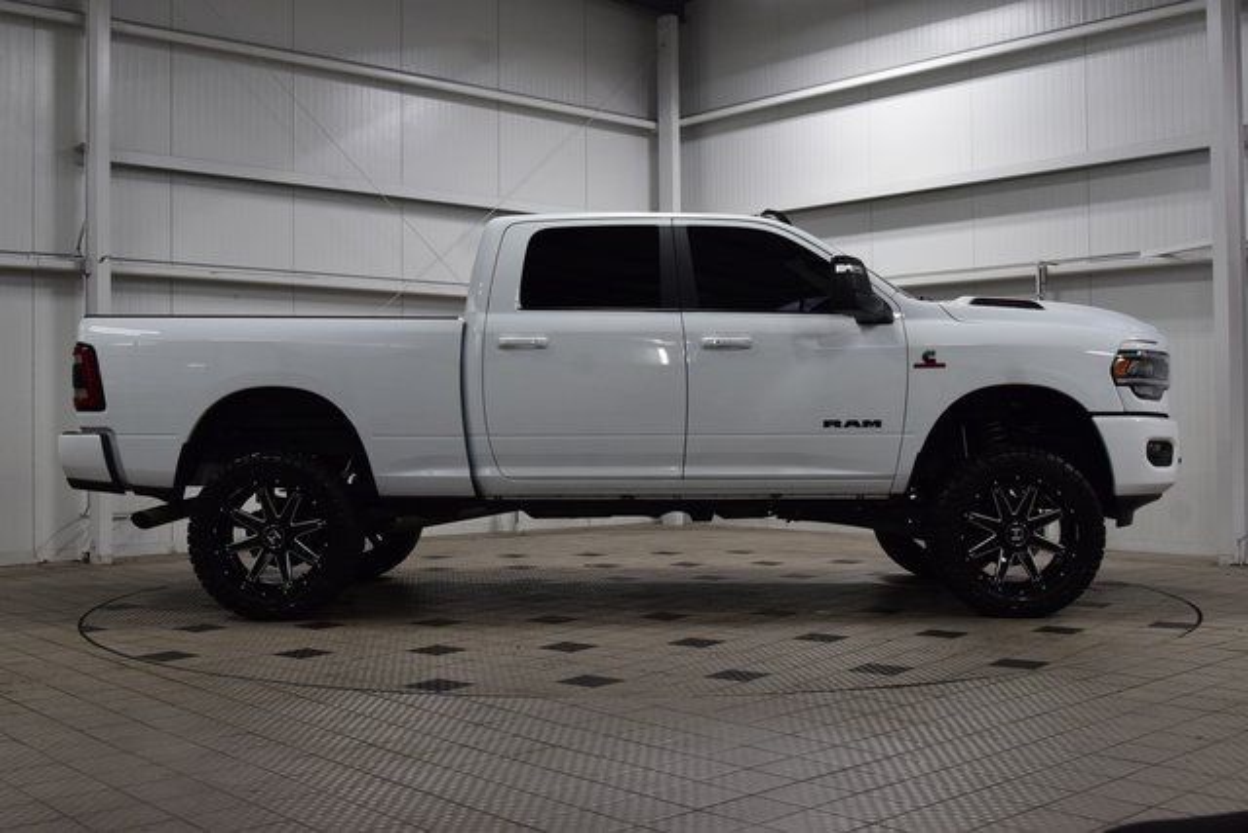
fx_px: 1404
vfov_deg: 33.0
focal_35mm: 40
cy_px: 416
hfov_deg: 47.9
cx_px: 624
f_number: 8
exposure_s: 1/60
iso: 1000
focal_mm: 27
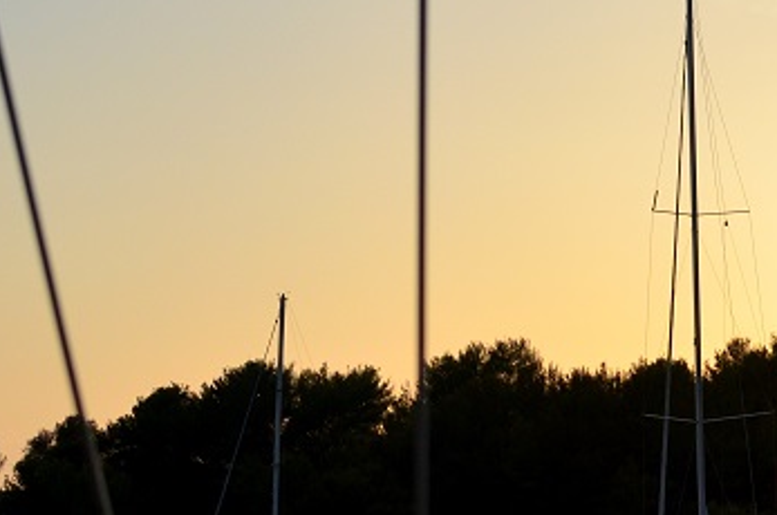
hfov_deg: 14.9
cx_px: 678
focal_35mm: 136
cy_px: 399
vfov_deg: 10.0
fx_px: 2936
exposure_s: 1/5000
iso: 640
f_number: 4
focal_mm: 35
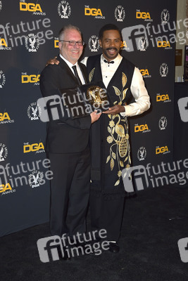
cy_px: 140
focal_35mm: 50
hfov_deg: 27.0
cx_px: 94
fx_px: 391
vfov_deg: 39.6
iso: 640
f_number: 6.3
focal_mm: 50
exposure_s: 1/250
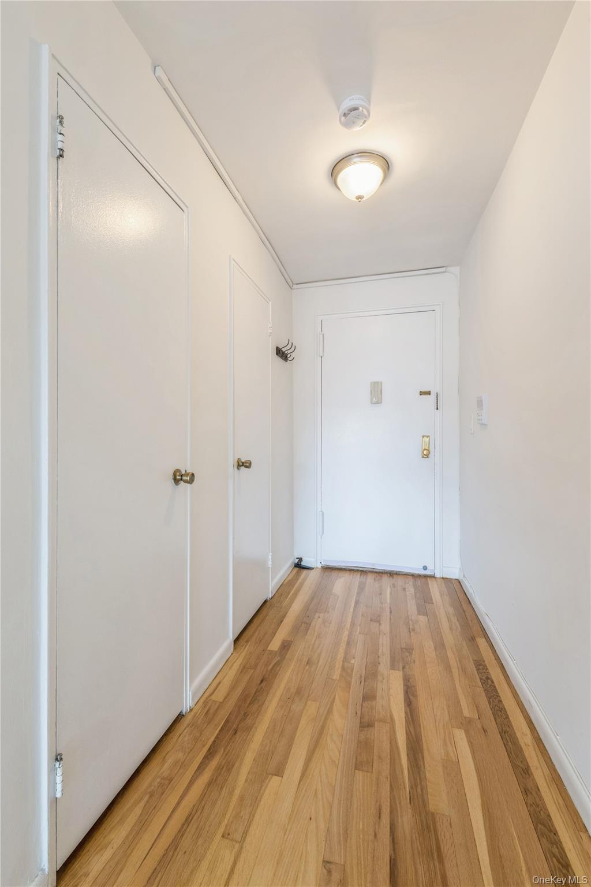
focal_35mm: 15
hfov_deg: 77.3
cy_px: 444
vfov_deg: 100.4
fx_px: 369
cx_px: 296
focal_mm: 15
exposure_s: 1/3
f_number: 14
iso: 640
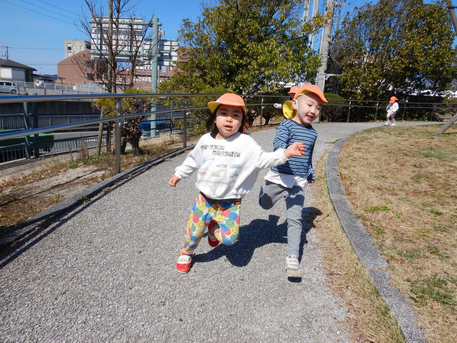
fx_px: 330
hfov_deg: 69.4
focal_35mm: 25
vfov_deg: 54.9
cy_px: 172
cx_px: 235
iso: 125
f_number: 4.1
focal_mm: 4.3
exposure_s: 1/1500
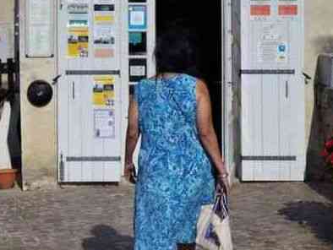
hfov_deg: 20.8
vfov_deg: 15.5
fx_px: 895
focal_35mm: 93
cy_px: -16
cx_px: 69
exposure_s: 1/6000
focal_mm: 26.25
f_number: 14
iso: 3200
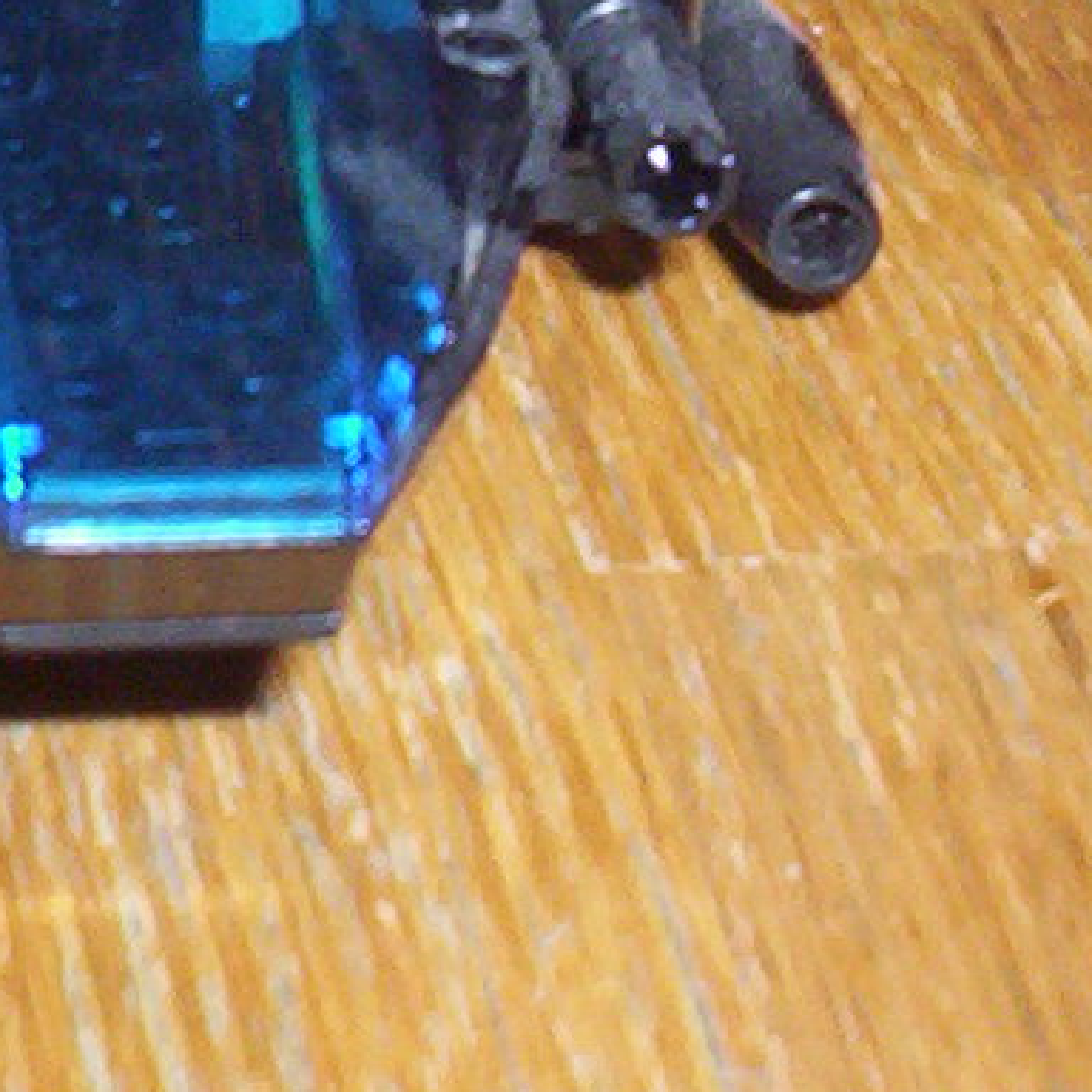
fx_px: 5104
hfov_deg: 12.2
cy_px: -509
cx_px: 210
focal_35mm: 143
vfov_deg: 11.7
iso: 140
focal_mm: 4.99
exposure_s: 1/60
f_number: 4.5
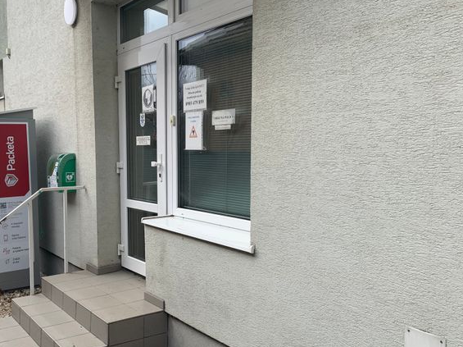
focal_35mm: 35
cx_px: 153
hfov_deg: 51.6
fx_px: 468
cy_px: 191
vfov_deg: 40.6
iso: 25
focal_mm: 4.25
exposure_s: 1/701
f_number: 1.8
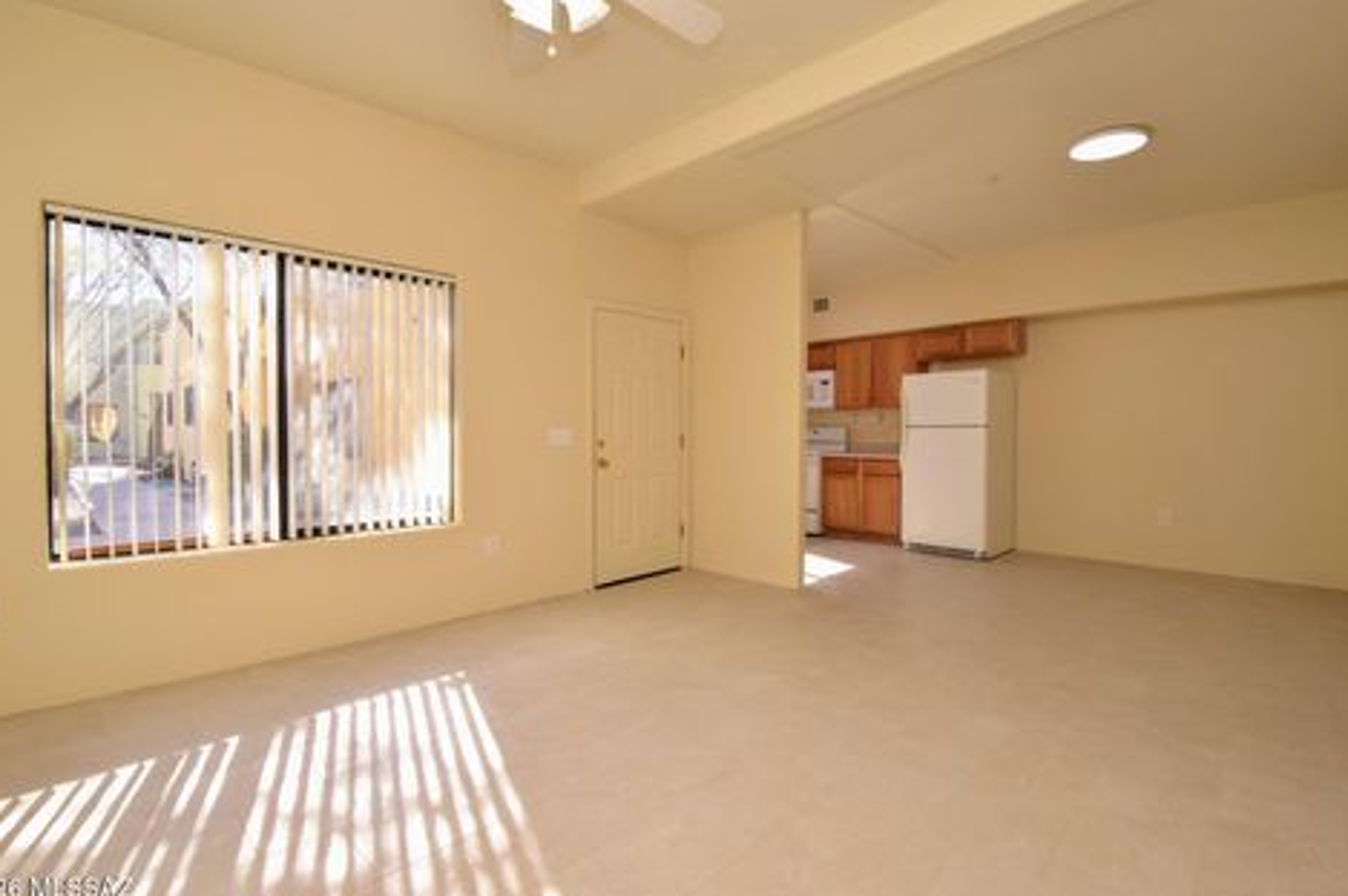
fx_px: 599
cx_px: 658
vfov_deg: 73.7
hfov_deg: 96.8
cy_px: 452
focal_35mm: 16
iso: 400
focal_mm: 10
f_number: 9
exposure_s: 1/100
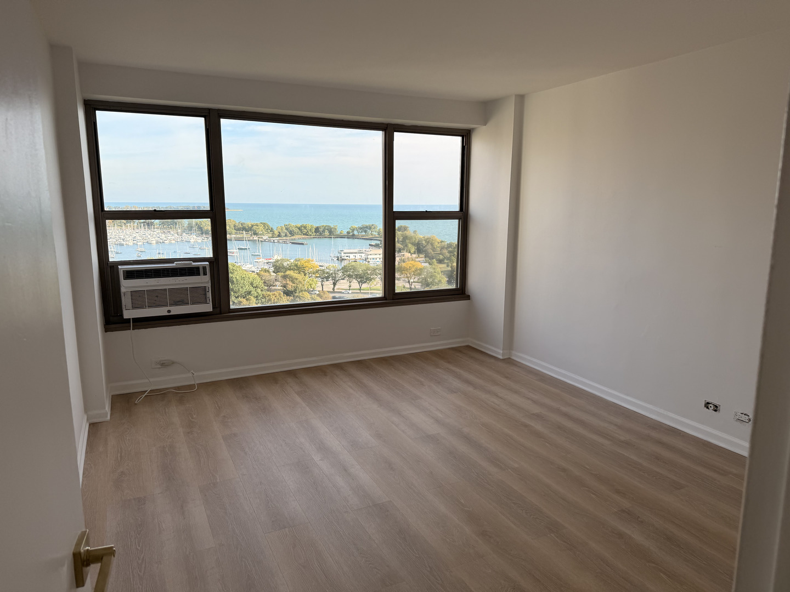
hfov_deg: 71.6
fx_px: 548
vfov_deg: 56.8
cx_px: 395
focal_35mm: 24
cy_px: 296
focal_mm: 6.76
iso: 80
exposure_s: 1/1032
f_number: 1.78
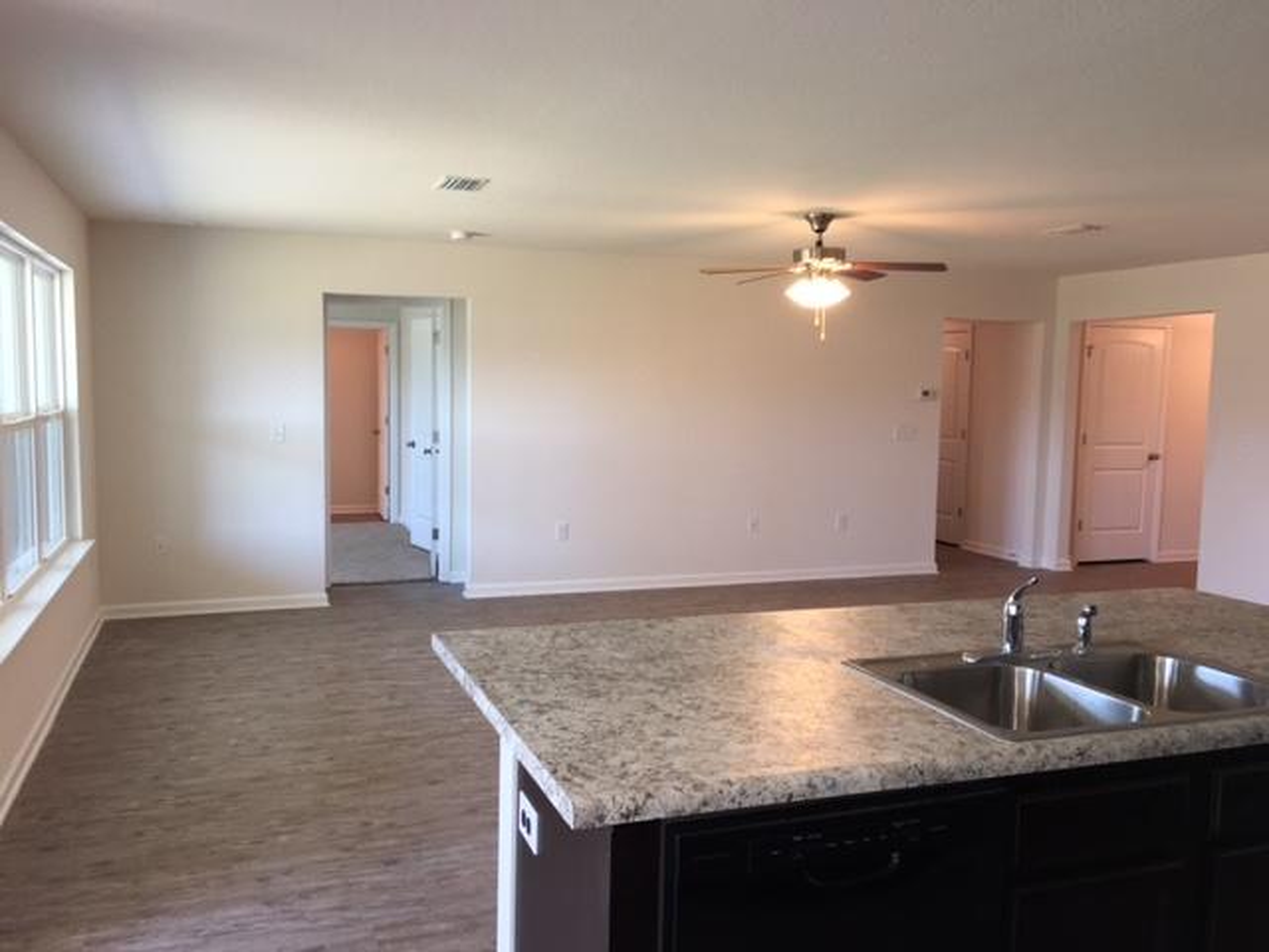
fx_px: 1063
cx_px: 634
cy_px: 476
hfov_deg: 61.7
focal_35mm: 29
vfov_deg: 48.2
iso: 32
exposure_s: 1/30
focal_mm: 4.15
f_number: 2.2
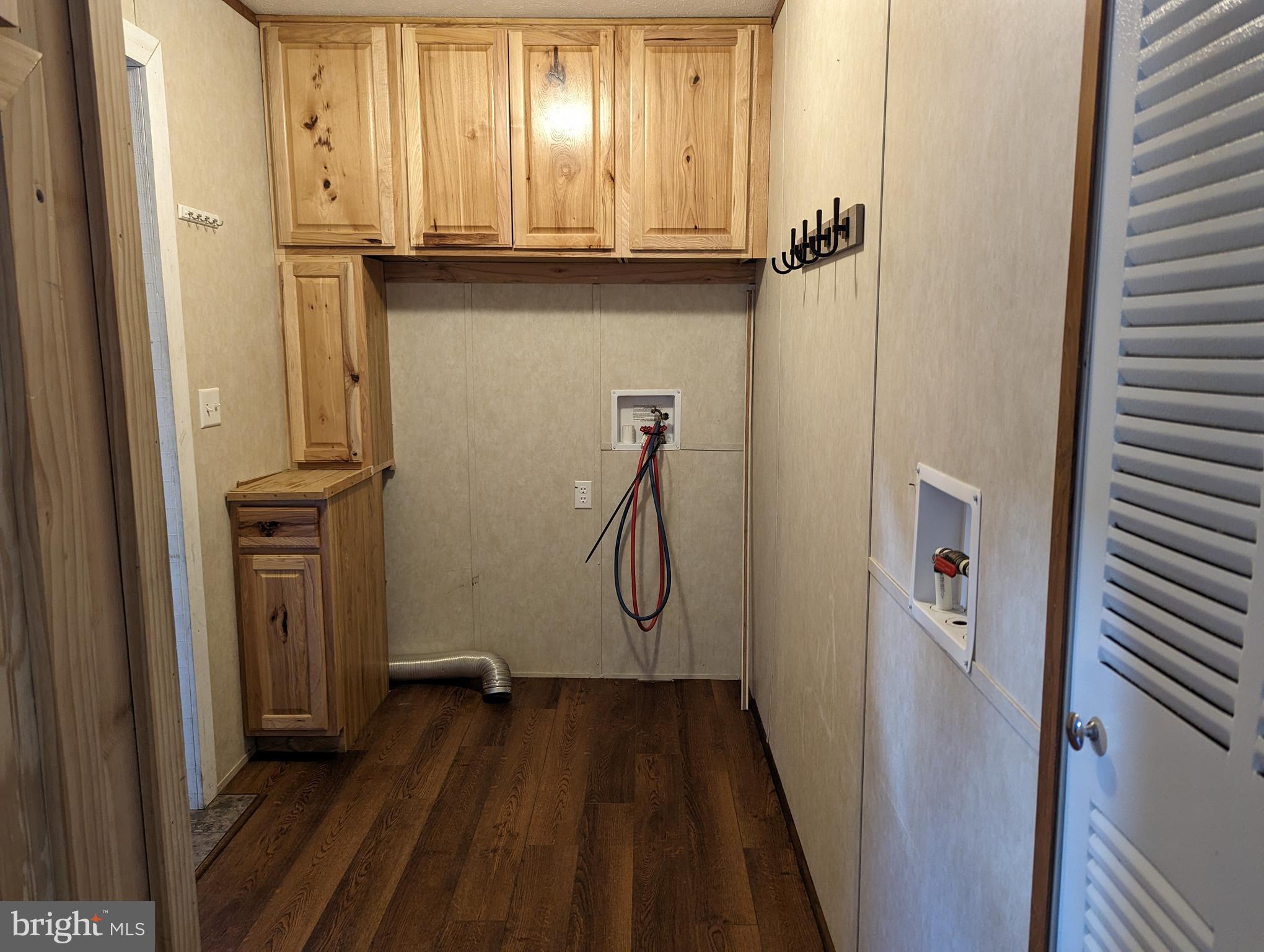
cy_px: 476
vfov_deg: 56.9
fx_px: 878
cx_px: 632
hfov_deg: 71.5
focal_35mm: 24
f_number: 1.85
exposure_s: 1/23.8
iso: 414
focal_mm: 6.81
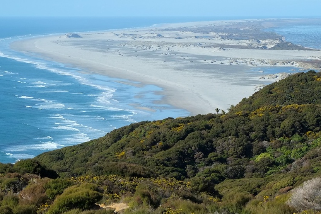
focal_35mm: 160
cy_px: 45
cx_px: 250
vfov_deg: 8.6
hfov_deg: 12.8
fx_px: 1427
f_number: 4.5
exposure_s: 1/2000
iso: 400
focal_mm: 55
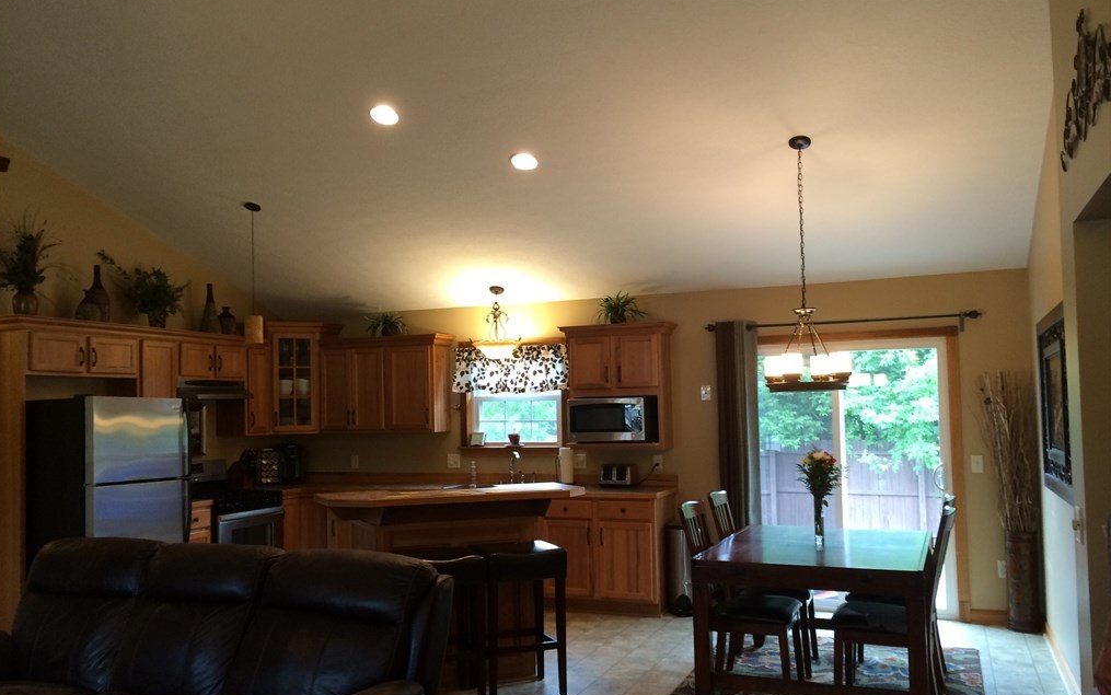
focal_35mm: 31
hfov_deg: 61.2
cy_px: 369
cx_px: 552
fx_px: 939
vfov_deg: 40.6
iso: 100
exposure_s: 1/30
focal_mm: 4.15
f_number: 2.2
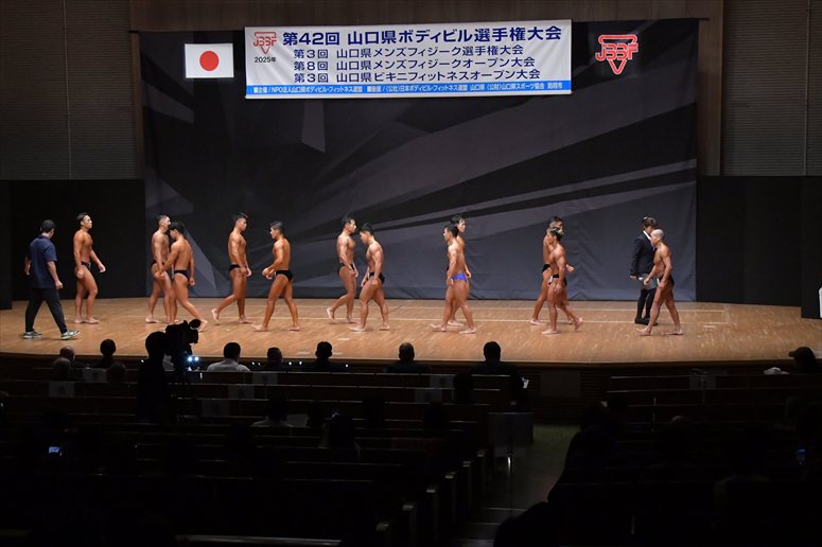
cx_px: 411
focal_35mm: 67
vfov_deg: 20.3
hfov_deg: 30.1
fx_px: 1529
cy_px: 274
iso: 6400
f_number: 5.6
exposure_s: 1/400
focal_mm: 45
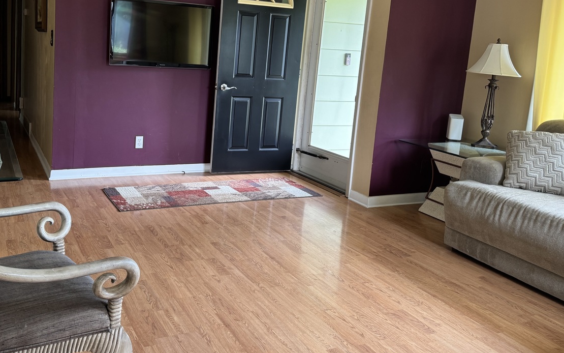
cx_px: 200
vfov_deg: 37.9
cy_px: 121
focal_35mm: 33
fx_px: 507
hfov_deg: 57.2
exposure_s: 1/60
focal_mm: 6.76
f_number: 1.78
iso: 160
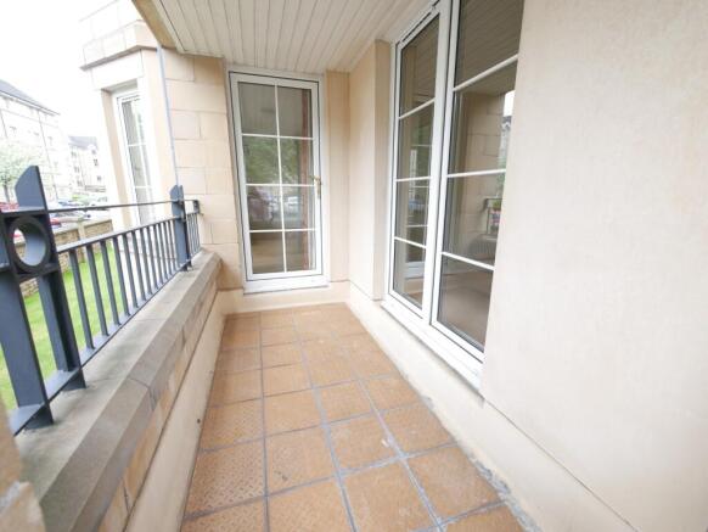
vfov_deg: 85.7
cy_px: 266
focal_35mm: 14
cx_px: 354
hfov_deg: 102.0
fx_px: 286
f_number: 4
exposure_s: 1/60
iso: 320
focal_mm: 7
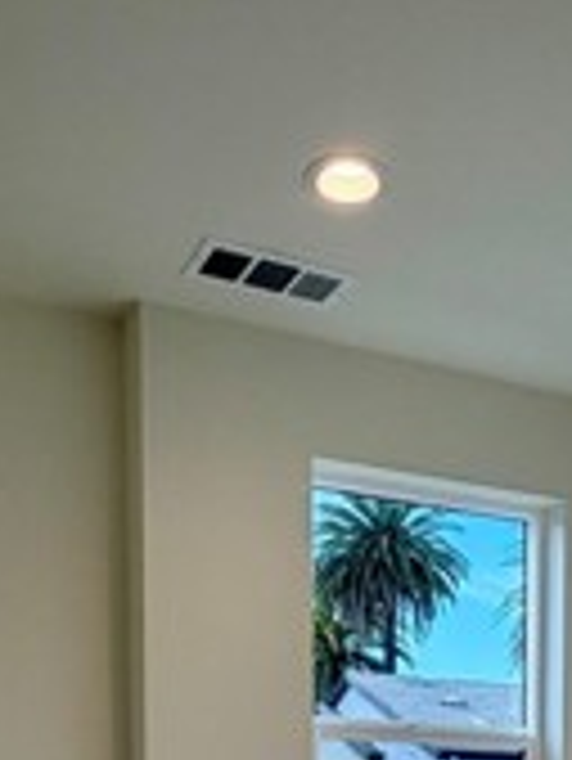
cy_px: 922
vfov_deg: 30.5
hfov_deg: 27.3
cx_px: 396
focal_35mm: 53
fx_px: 1166
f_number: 2.2
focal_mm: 2.22
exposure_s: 1/157
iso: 40
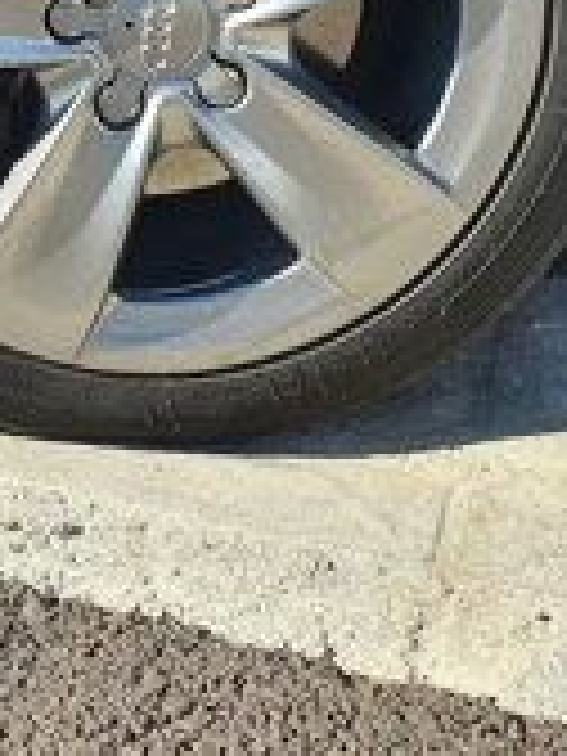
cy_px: -32
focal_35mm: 62
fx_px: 1354
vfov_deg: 28.8
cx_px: 27
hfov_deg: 22.9
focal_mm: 4.32
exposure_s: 1/625
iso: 50
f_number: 2.4
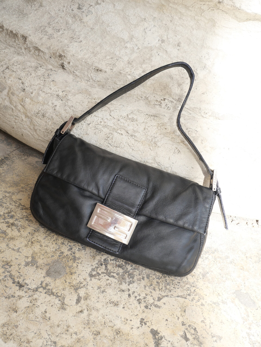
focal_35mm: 32
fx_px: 322
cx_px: 130
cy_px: 174
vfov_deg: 56.8
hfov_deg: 44.2
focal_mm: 16
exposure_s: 1/250
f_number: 5.6
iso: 200
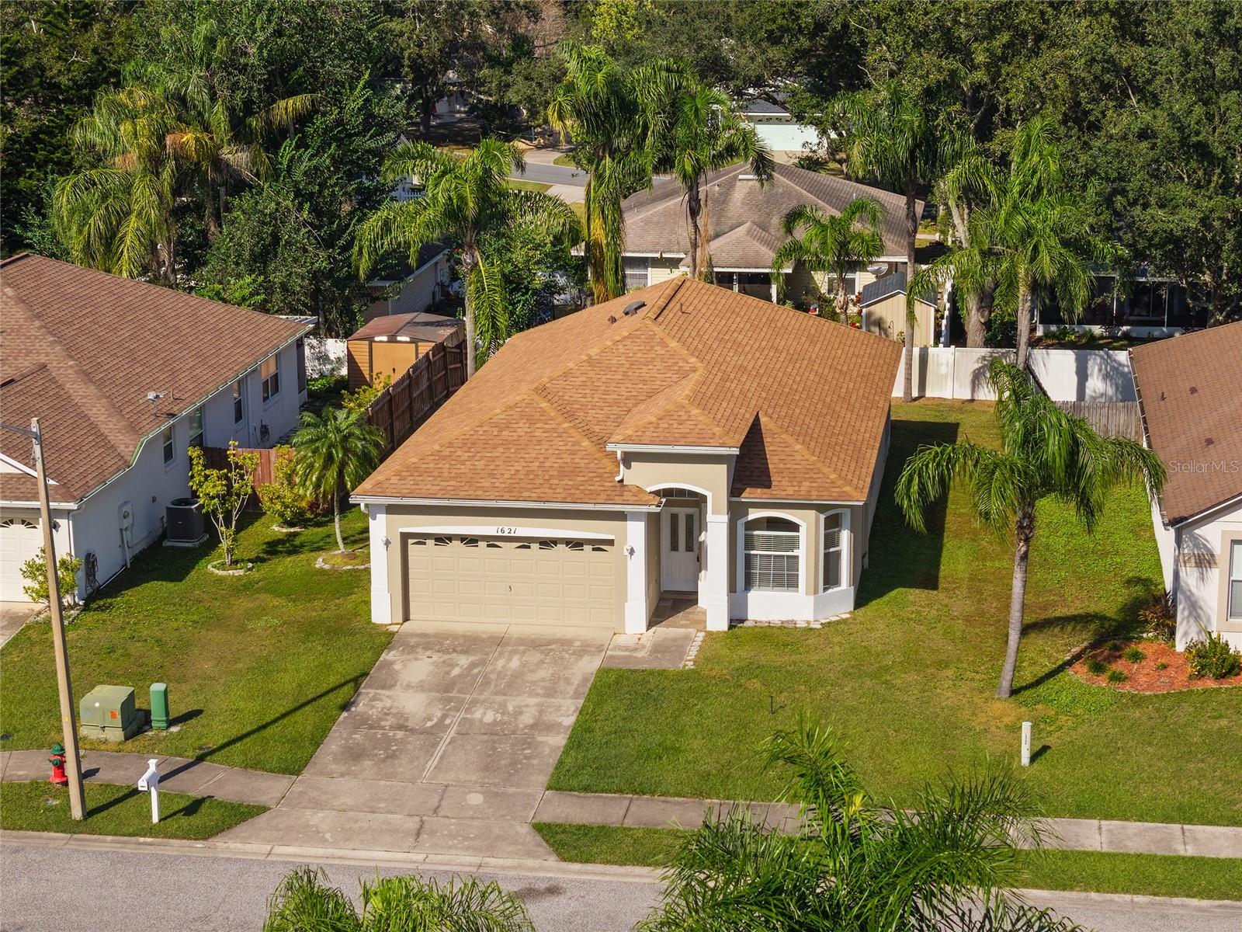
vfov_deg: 21.0
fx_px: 2512
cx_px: 621
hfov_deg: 27.8
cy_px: 466
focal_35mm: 70
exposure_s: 1/1500
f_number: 2.8
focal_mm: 19.35
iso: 180
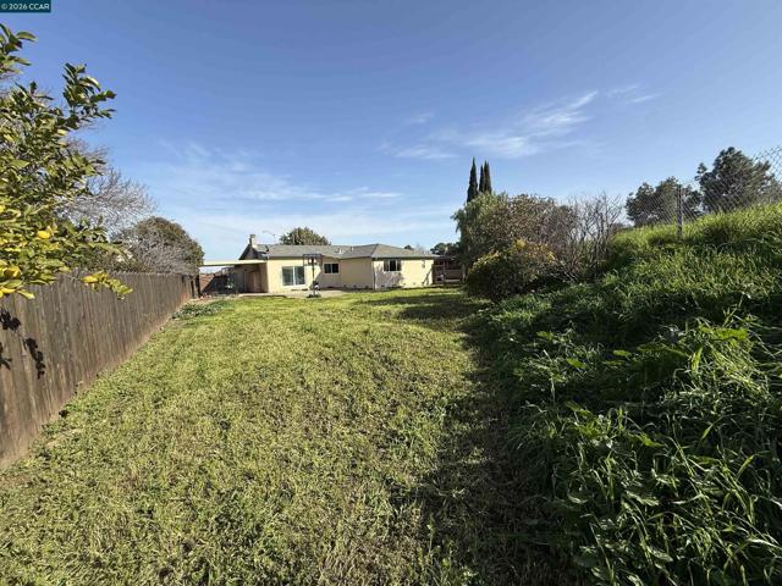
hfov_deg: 102.1
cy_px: 293
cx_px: 391
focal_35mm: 14
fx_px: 316
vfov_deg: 85.7
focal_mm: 2.22
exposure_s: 1/1698
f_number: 2.2
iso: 50
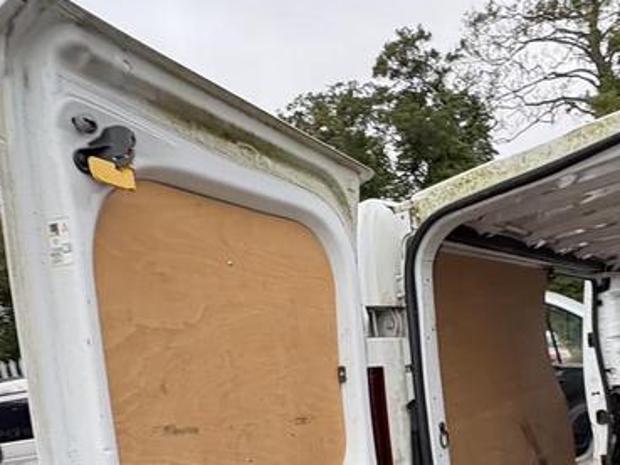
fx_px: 609
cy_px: 465
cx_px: 378
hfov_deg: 53.5
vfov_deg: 37.4
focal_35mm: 34
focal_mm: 2.22
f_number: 2.2
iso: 80
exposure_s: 1/99
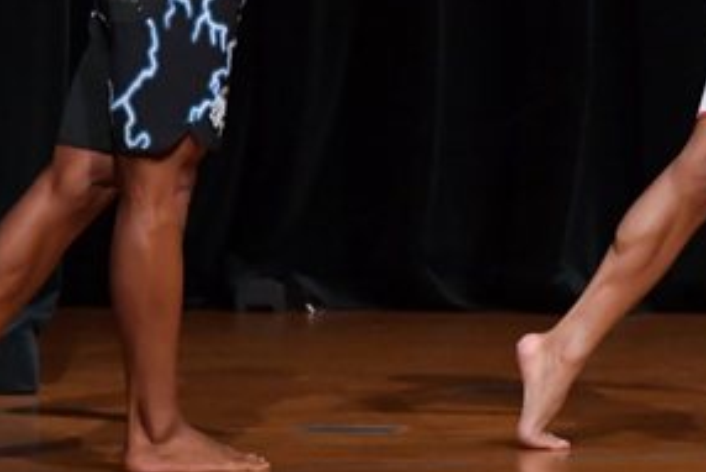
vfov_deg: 2.0
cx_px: 436
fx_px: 13538
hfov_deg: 3.0
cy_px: -47
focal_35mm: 690
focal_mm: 170
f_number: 5.6
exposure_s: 1/400
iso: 5000
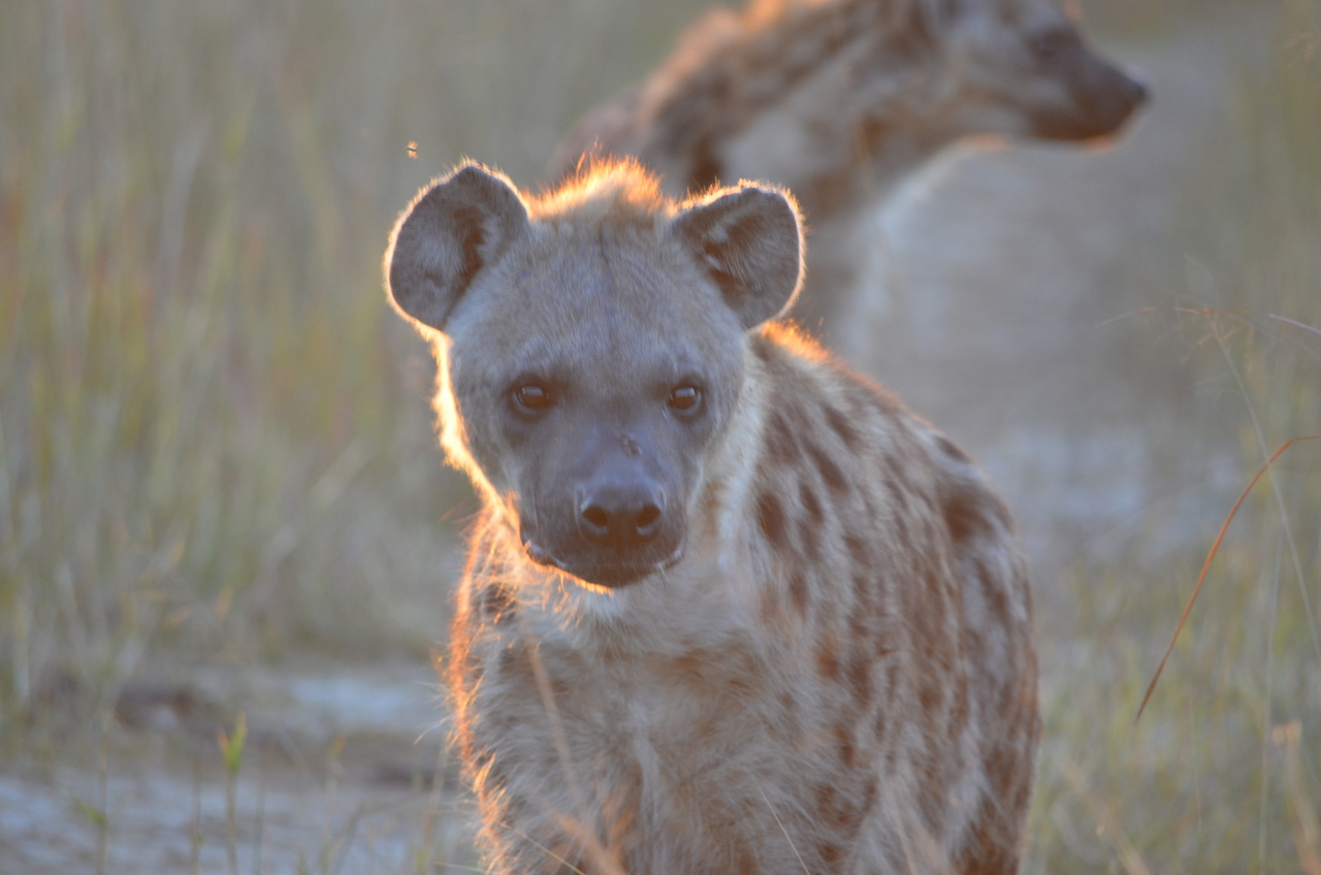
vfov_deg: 3.0
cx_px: 660
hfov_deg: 4.6
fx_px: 16480
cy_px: 438
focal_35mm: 450
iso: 800
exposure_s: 1/125
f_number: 5.6
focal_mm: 300
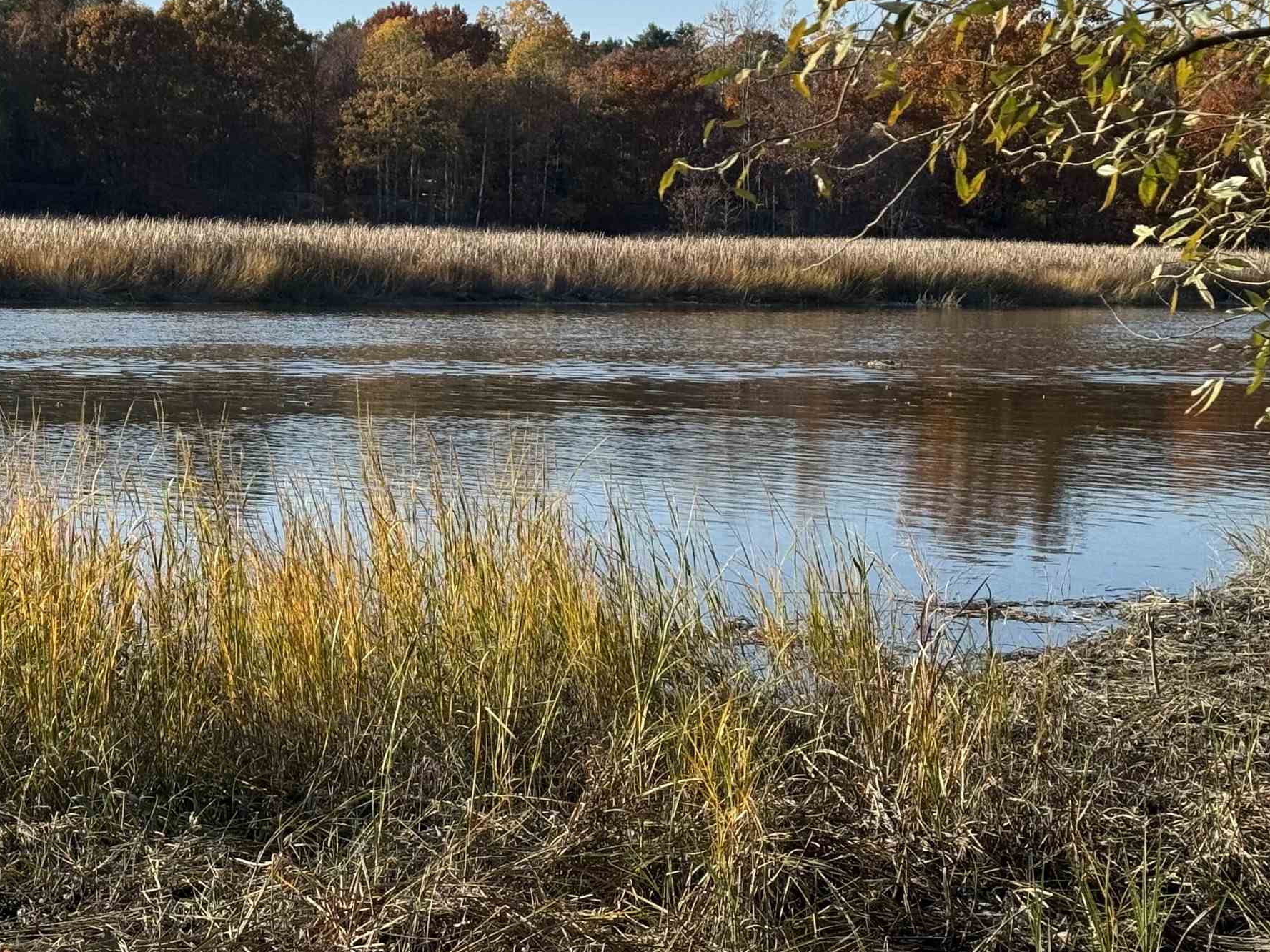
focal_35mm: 83
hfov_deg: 23.1
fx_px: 3045
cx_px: 190
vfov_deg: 17.7
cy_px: 338
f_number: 1.78
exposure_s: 1/3257
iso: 64
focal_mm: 6.76
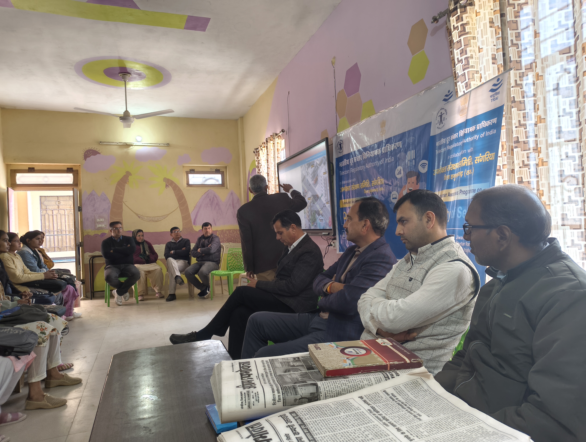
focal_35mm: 24
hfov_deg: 71.5
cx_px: 293
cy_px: 221
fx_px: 407
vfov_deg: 56.9
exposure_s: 1/50
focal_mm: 5.56
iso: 761
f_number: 1.87
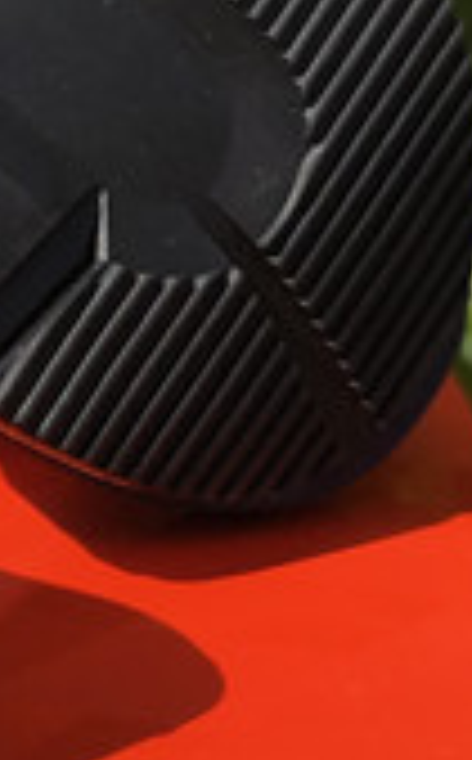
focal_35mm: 242
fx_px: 5002
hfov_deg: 5.1
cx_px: -1002
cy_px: -101
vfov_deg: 8.6
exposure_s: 1/1372
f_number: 2.4
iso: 16
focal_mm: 6
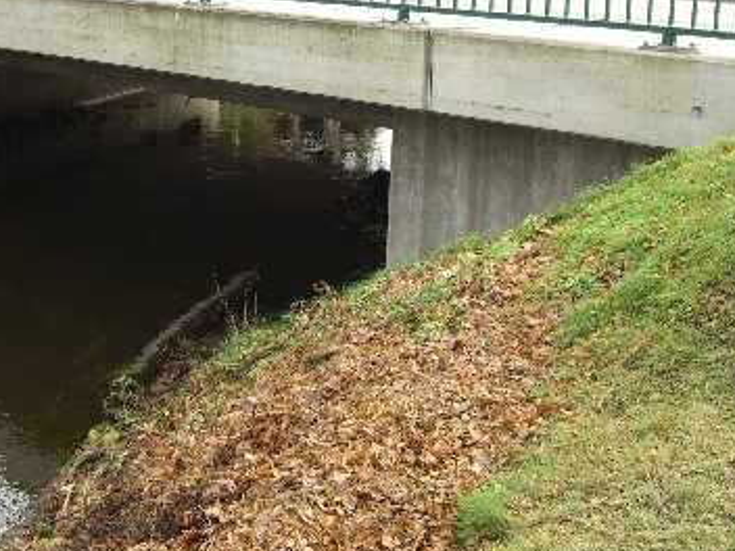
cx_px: 231
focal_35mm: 63
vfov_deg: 23.0
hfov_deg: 30.4
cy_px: 135
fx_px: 1338
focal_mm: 7.9
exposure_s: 1/60
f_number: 2.8
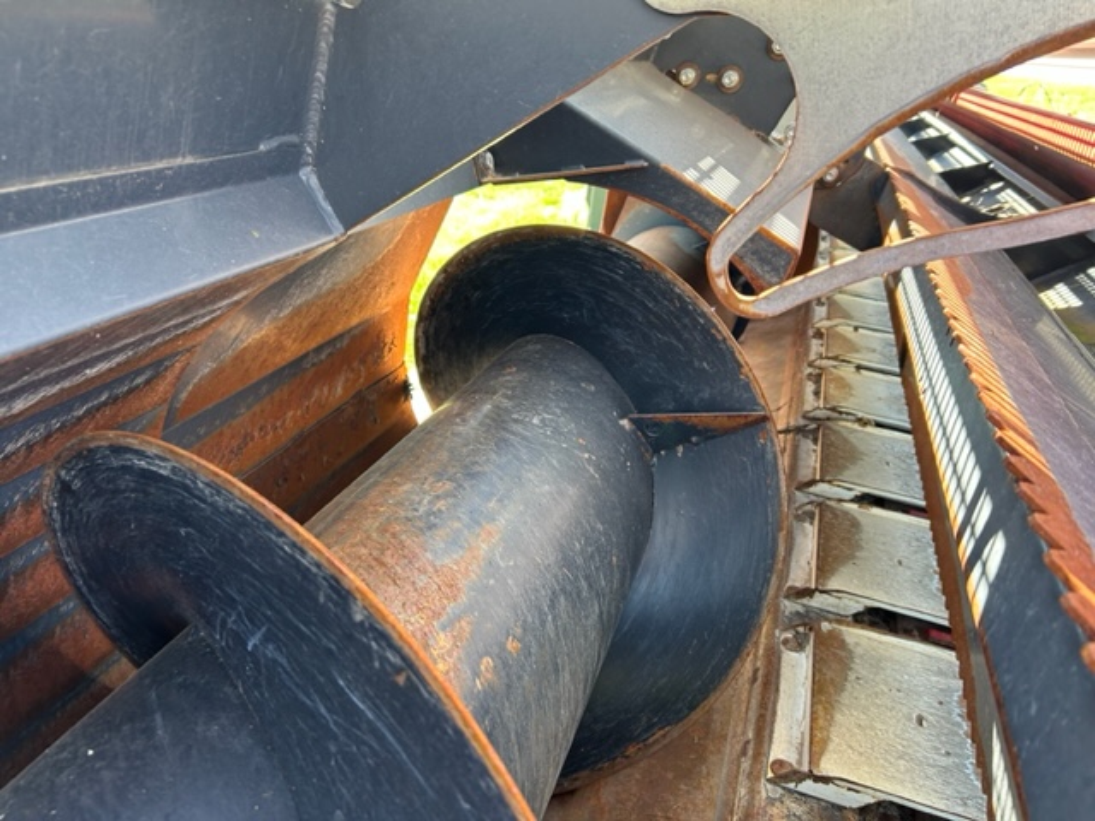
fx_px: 822
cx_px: 548
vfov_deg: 53.1
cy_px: 410
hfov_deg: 67.3
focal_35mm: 26
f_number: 1.5
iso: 64
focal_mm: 5.7
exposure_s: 1/126
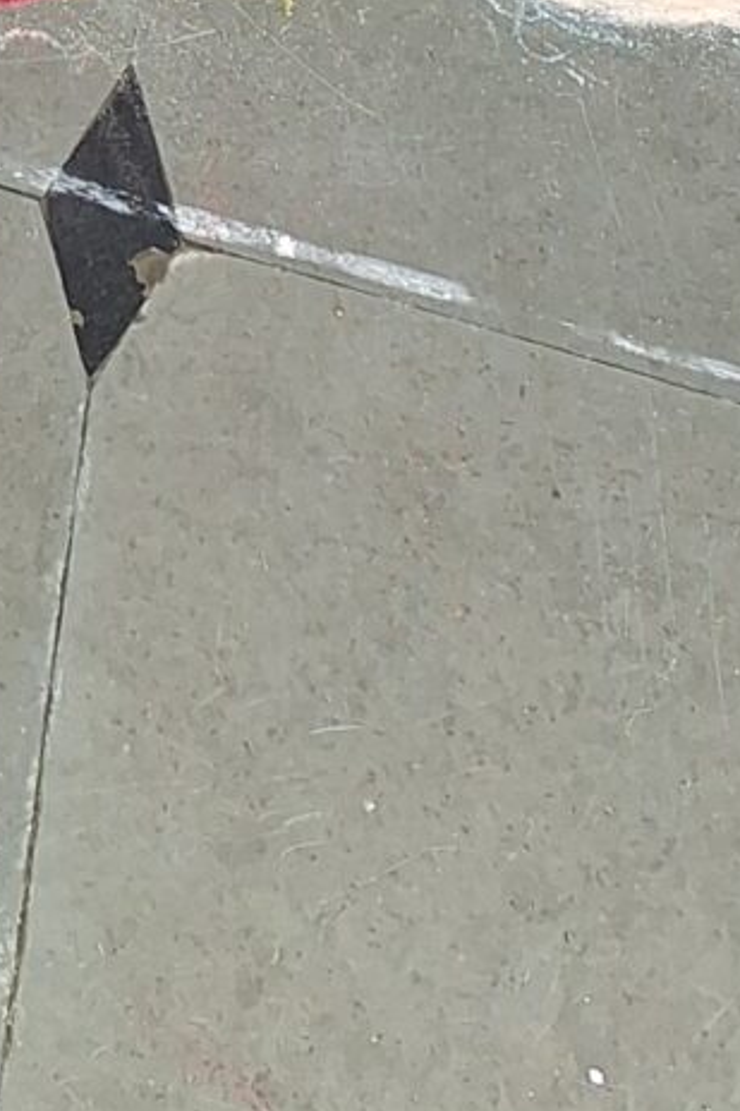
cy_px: -1619
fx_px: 4073
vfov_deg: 12.2
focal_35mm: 132
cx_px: -1032
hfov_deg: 9.3
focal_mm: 5.54
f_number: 1.8
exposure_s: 1/120
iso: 40
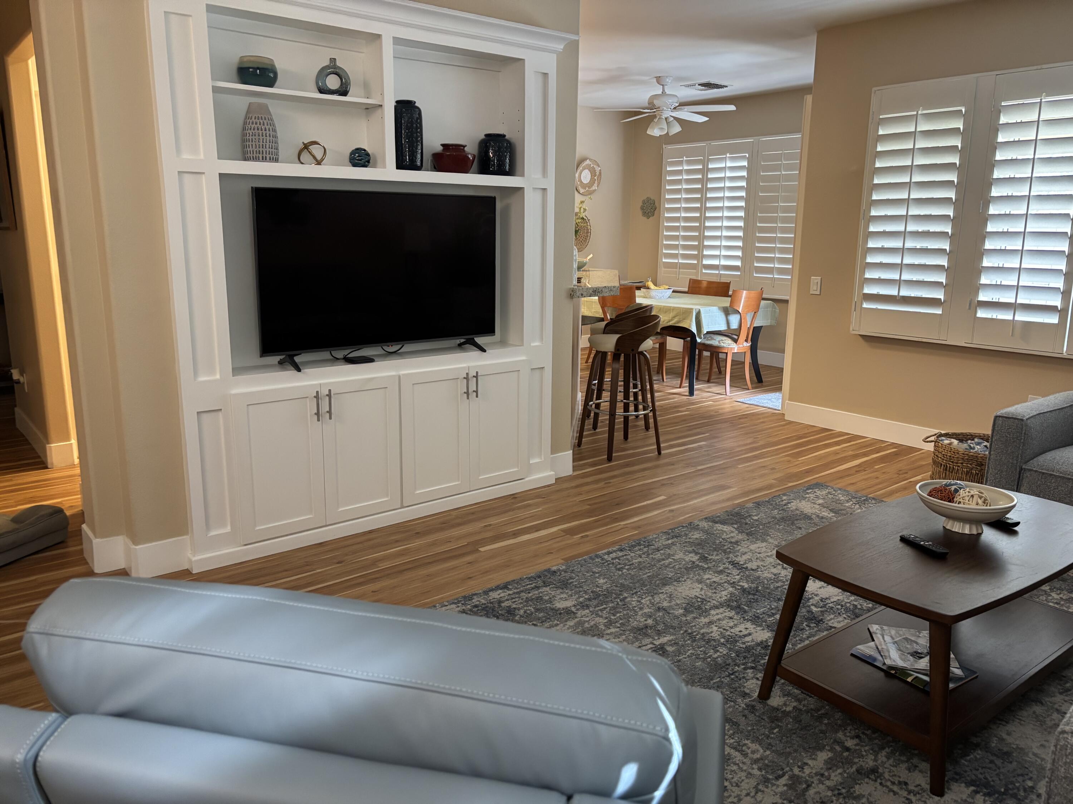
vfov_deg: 53.1
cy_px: 402
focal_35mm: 26
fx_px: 806
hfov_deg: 67.3
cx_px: 536
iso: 320
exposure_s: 1/60
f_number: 1.6
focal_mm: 5.96
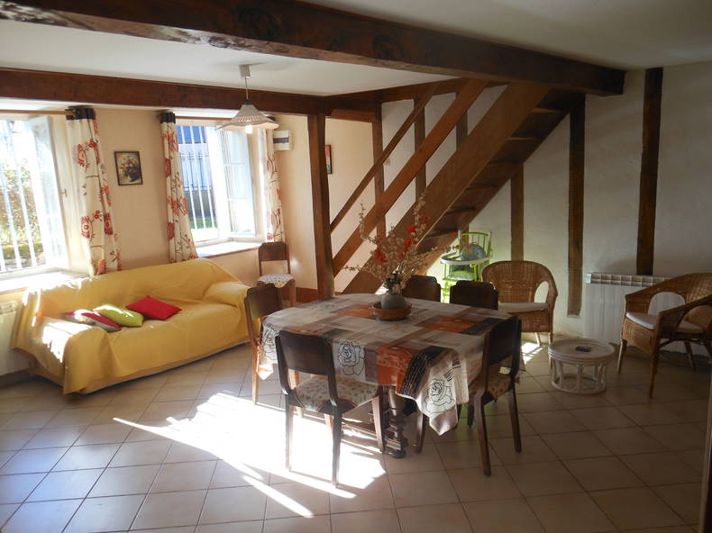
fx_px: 596
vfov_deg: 48.2
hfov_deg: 61.7
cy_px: 266
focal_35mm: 29
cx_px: 356
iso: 80
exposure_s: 1/50
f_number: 3.3
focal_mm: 5.2
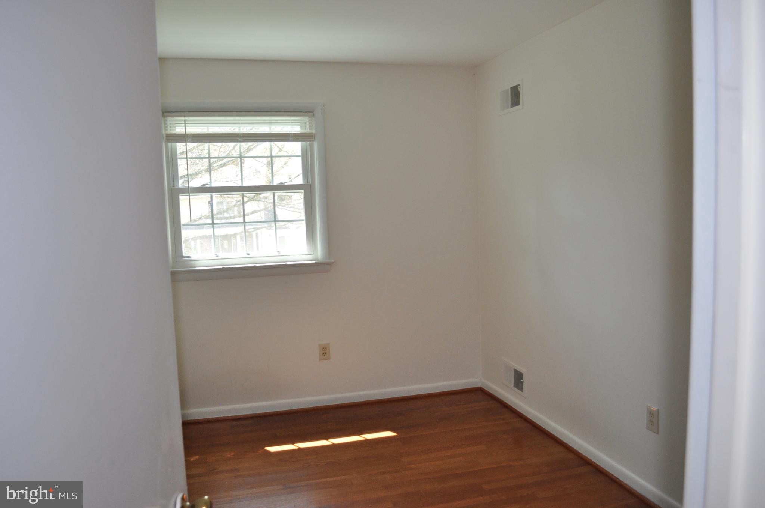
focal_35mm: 27
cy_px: 254
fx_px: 573
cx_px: 382
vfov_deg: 47.8
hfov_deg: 67.4
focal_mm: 18
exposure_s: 1/125
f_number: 3.5
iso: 640
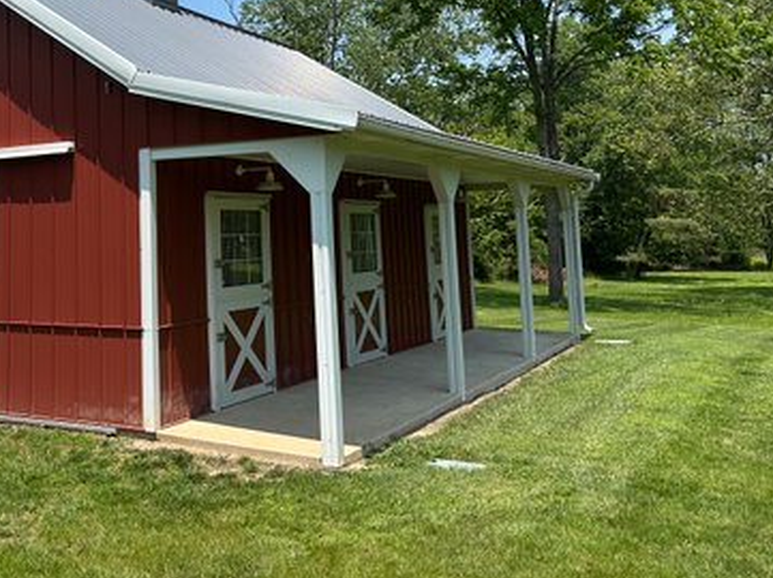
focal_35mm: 42
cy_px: 138
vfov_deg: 33.5
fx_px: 937
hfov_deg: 42.7
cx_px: 147
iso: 80
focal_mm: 6.86
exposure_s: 1/3472
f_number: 1.78
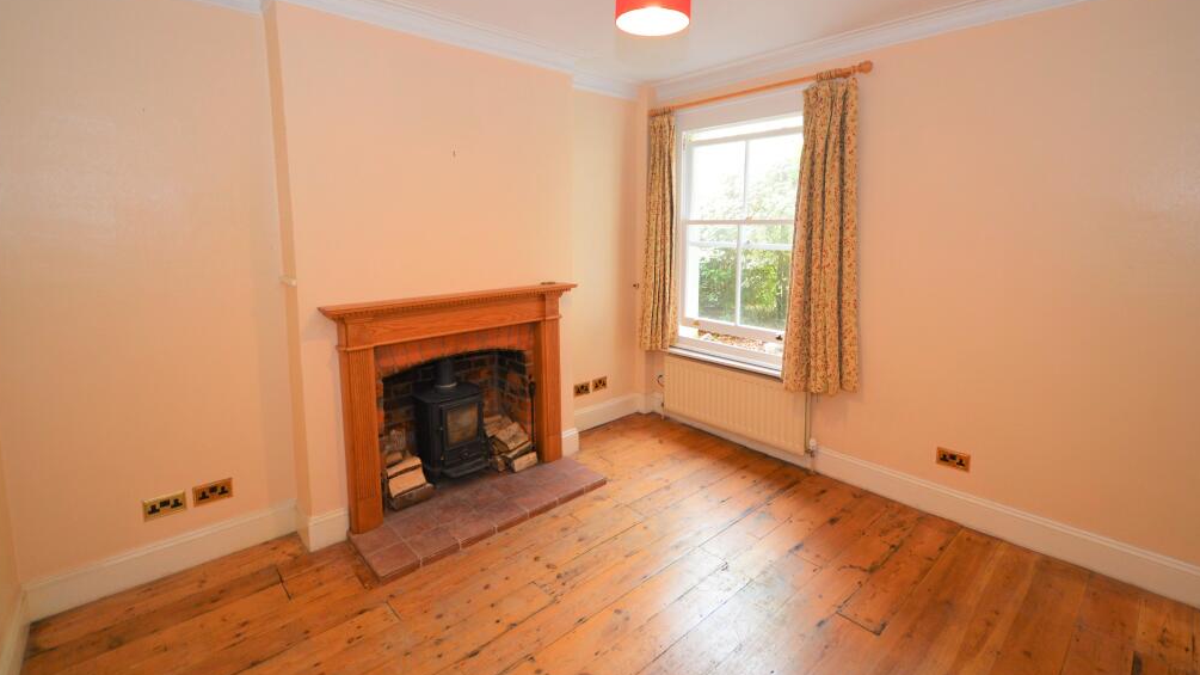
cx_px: 593
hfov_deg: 99.4
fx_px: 509
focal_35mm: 16
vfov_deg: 66.8
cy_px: 293
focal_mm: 10
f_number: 3.5
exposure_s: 1/60
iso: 500
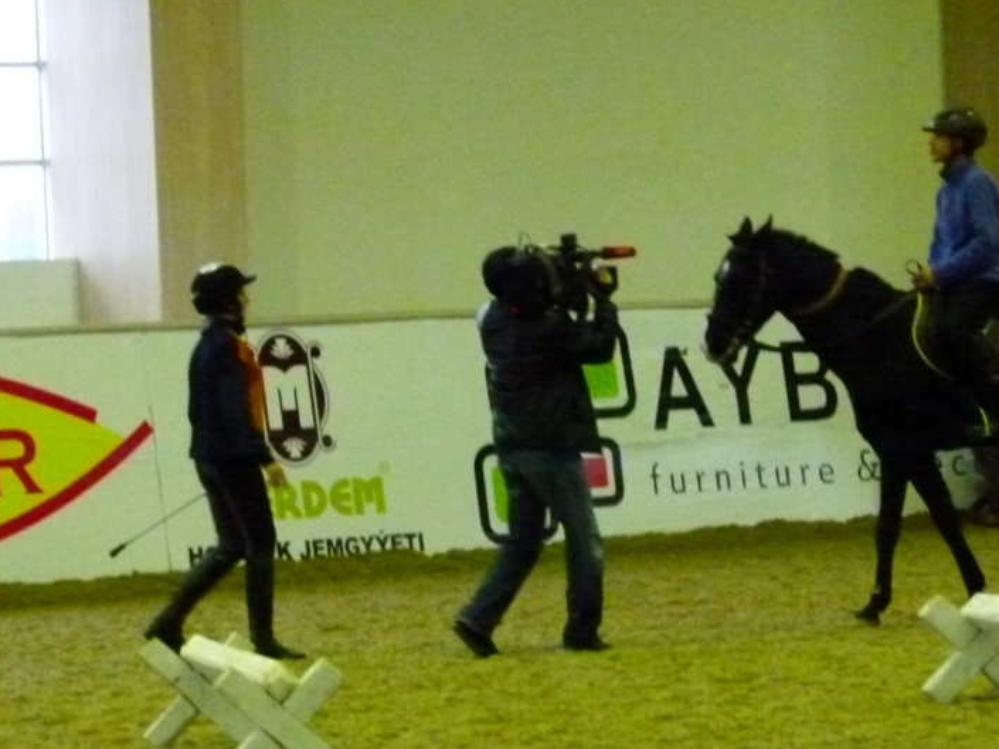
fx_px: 6581
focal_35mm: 228
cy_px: 438
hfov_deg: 8.7
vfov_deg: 6.5
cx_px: 690
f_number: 3.7
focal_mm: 28.3
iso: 1600
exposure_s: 1/100
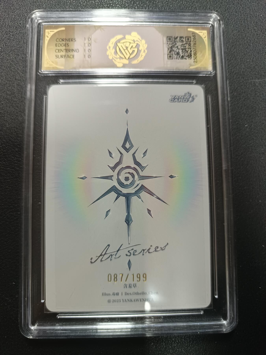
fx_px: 246
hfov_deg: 56.8
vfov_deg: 71.6
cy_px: 178
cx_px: 133
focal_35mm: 24
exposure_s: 1/33.3
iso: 1027
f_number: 1.7
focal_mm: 5.31
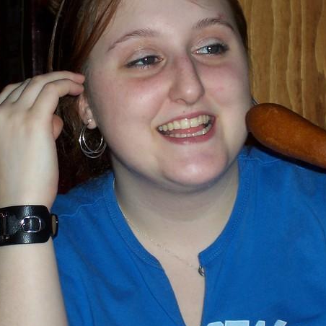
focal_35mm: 139
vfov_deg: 12.6
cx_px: 185
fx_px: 1481
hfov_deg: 12.6
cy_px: 161
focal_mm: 16.8
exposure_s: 1/90
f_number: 4.8
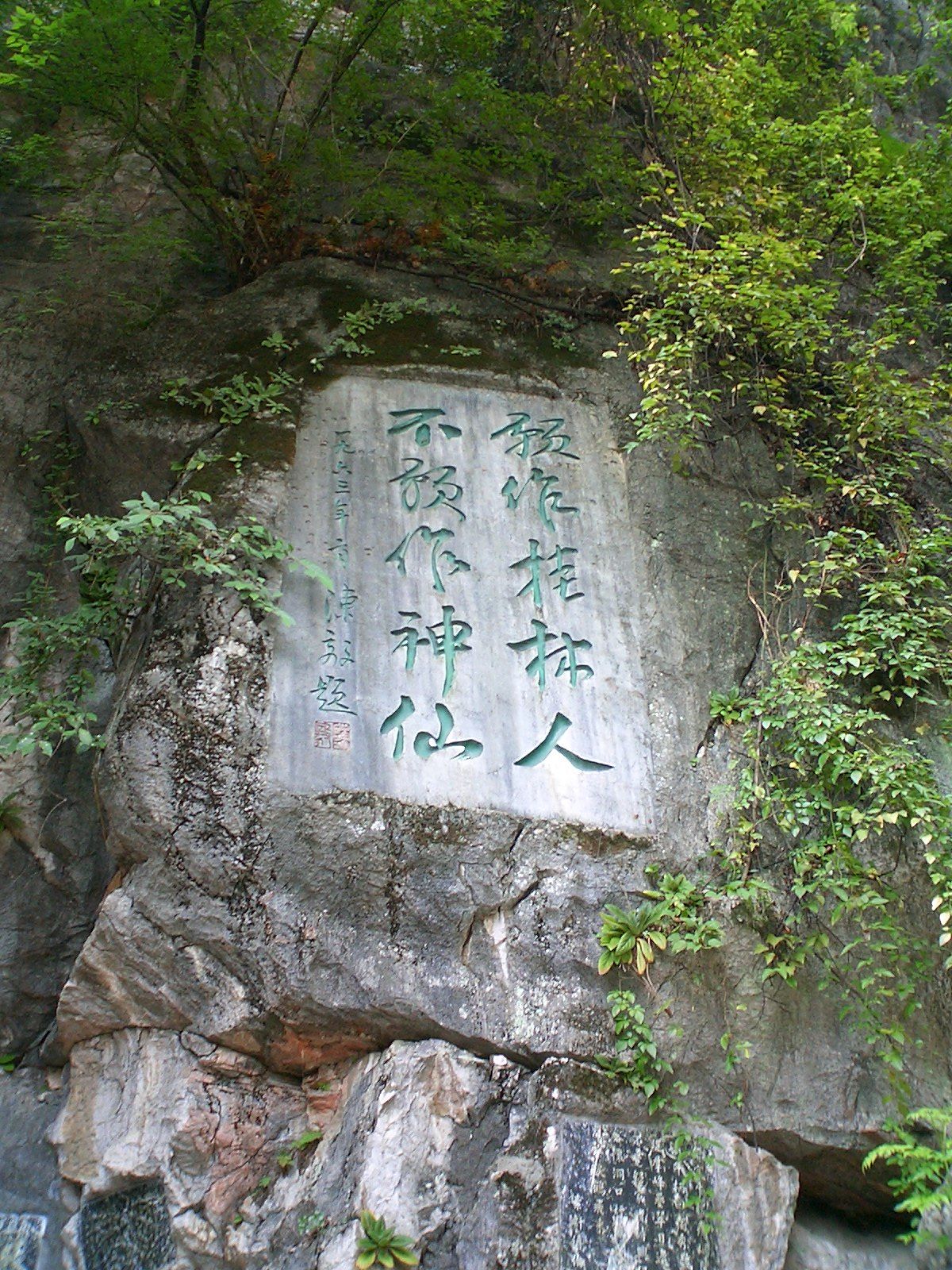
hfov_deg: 38.7
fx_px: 1357
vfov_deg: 50.1
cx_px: 476
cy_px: 635
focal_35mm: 37
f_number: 3.5
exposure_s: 1/100
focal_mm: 5.6
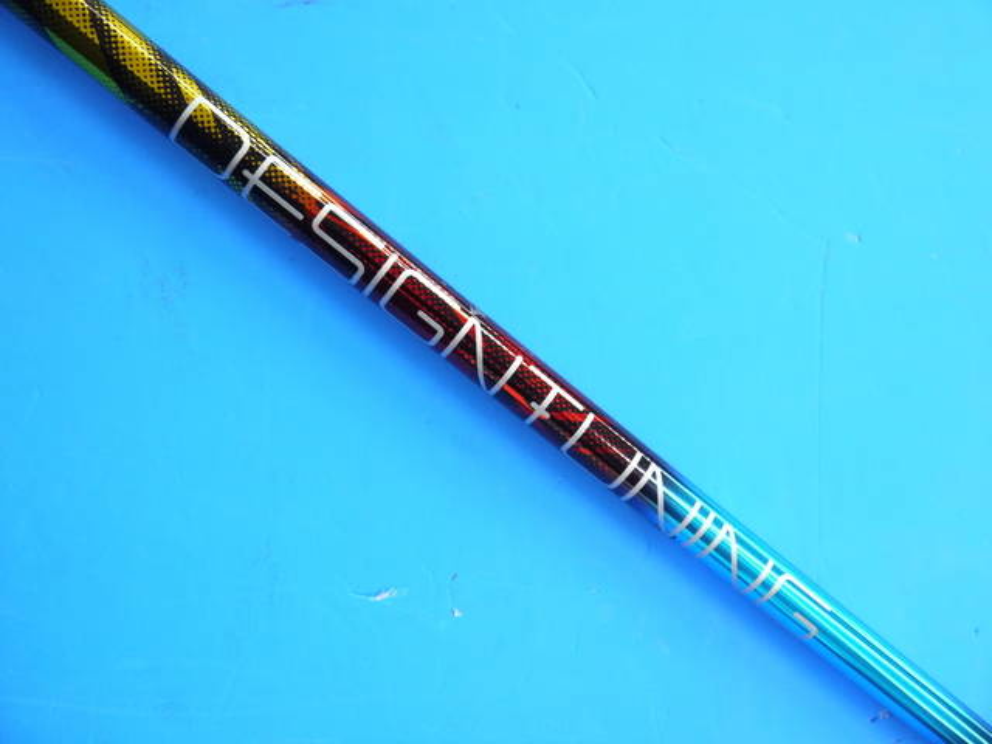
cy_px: 372
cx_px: 496
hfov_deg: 41.2
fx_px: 1318
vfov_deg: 31.5
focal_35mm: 46
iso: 800
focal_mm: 23
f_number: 4.4
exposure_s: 1/125
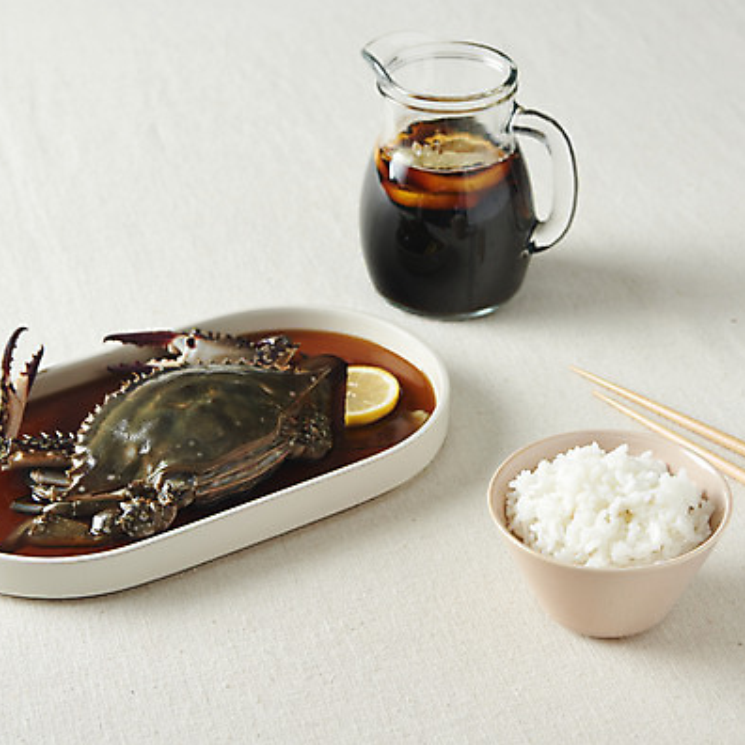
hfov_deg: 19.3
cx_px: 400
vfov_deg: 19.3
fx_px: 2191
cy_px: 372
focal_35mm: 90
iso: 64
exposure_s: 1/125
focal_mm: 70
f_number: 8
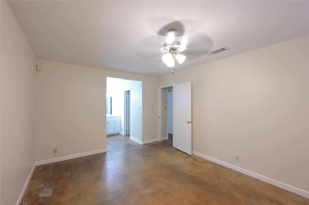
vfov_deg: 77.2
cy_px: 102
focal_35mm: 15
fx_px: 129
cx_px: 154
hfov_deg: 100.4
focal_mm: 15
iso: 640
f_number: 8
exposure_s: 1/6
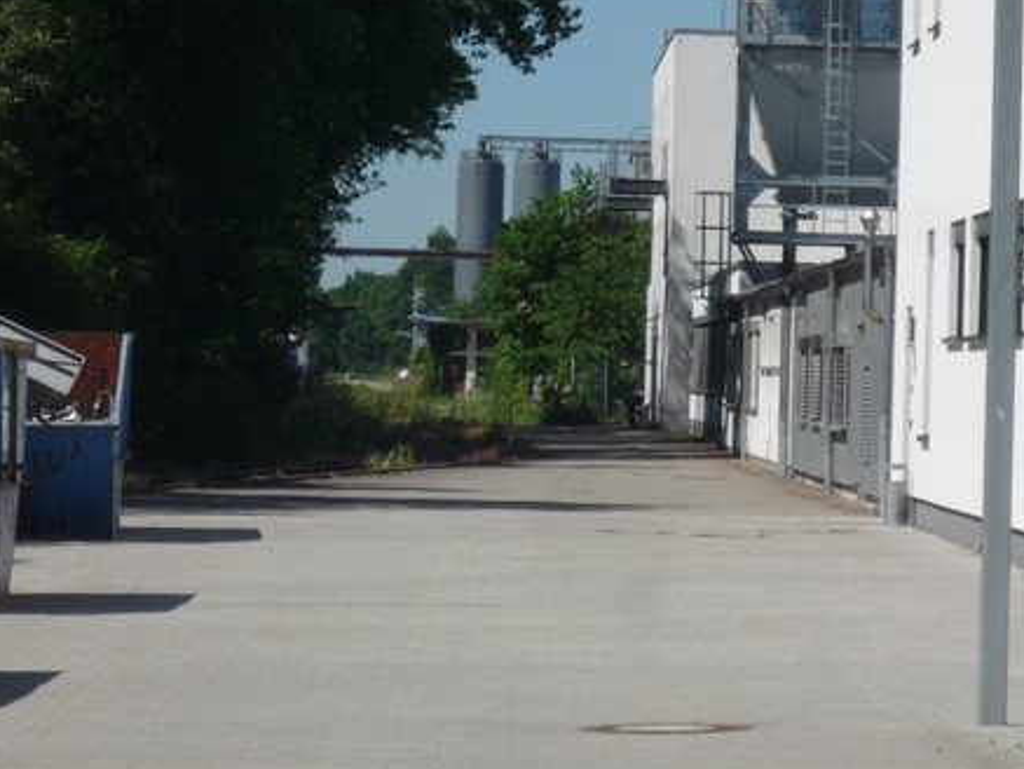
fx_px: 6658
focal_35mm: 225
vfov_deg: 6.6
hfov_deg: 8.8
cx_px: 558
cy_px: 356
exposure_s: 1/640
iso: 100
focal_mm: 26
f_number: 5.9
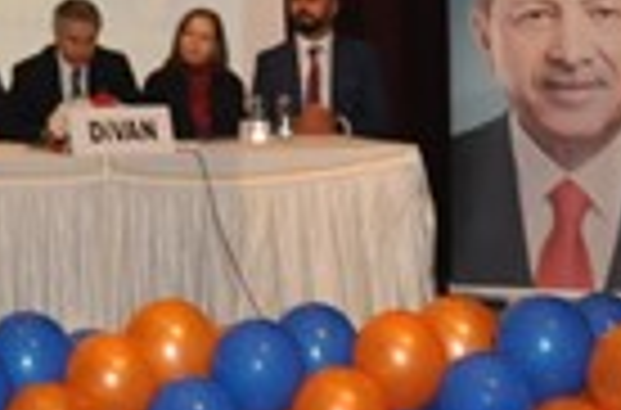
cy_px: -275
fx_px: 2682
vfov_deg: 8.5
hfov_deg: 12.5
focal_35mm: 156
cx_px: -333
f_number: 3.8
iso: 800
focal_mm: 22
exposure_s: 1/60
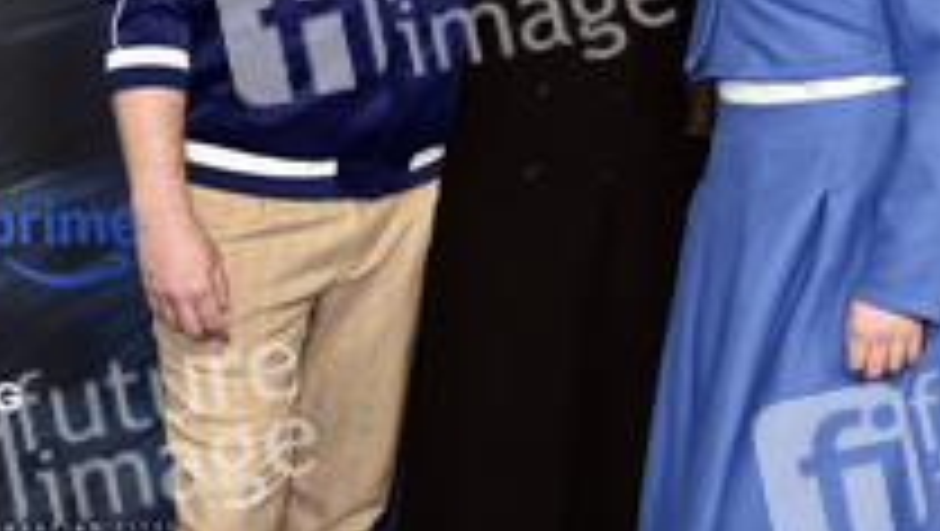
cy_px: 225
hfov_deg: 24.1
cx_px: 576
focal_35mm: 88
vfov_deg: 13.8
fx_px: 2195
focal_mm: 44
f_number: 5.6
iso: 1600
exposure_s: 1/250
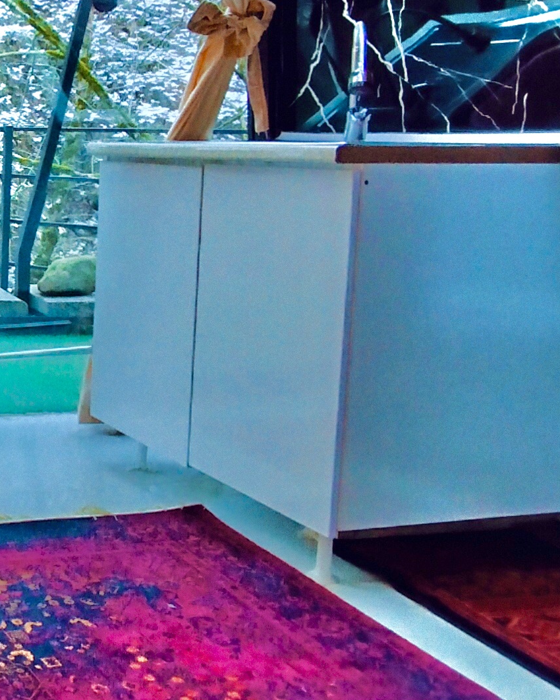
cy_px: 221
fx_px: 932
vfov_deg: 40.5
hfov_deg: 26.2
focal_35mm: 45
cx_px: -239
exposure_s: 1/100
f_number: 2.2
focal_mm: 1.65
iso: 100
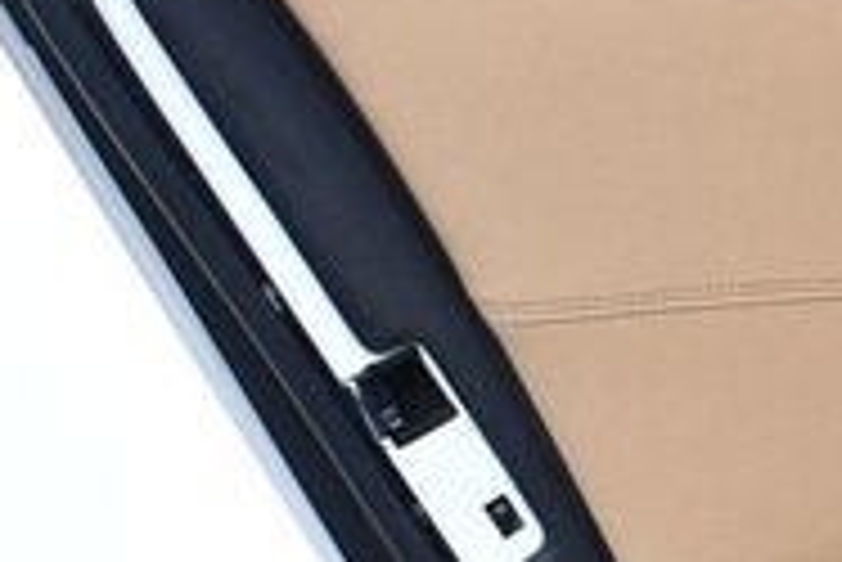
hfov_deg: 11.8
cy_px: 391
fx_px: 3839
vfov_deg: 8.4
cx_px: 1351
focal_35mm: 164
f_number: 4
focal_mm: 24
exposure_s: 1/80
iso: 3200
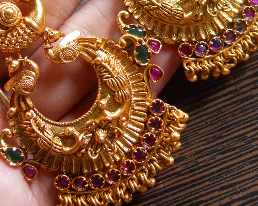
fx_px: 481
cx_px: 106
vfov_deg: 23.4
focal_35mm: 63
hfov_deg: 30.0
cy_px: 9
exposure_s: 1/125
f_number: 2.7
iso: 500
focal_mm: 5
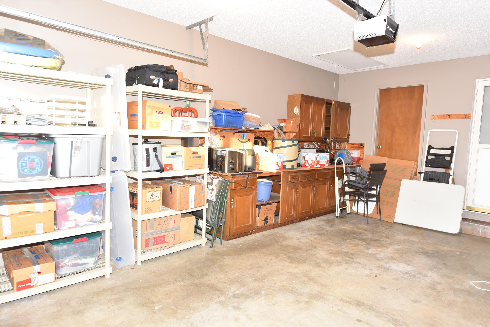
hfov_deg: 76.1
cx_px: 245
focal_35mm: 23
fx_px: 313
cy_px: 164
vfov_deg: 55.1
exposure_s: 1/80
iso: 800
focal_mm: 23
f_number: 4.5
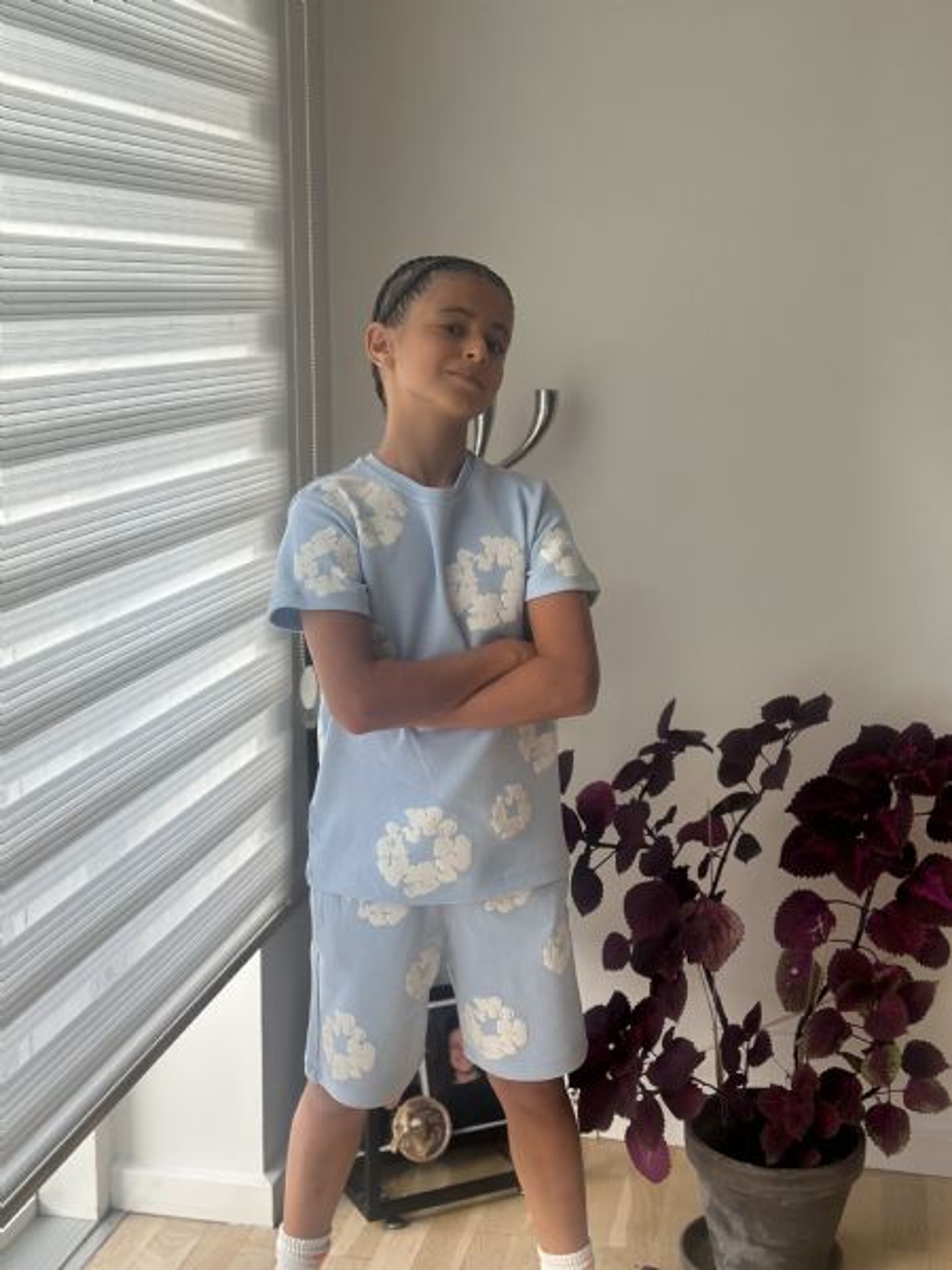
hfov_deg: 30.3
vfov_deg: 39.7
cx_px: 476
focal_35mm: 48
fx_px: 1760
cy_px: 635
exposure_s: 1/100
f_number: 1.78
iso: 64
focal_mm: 6.86
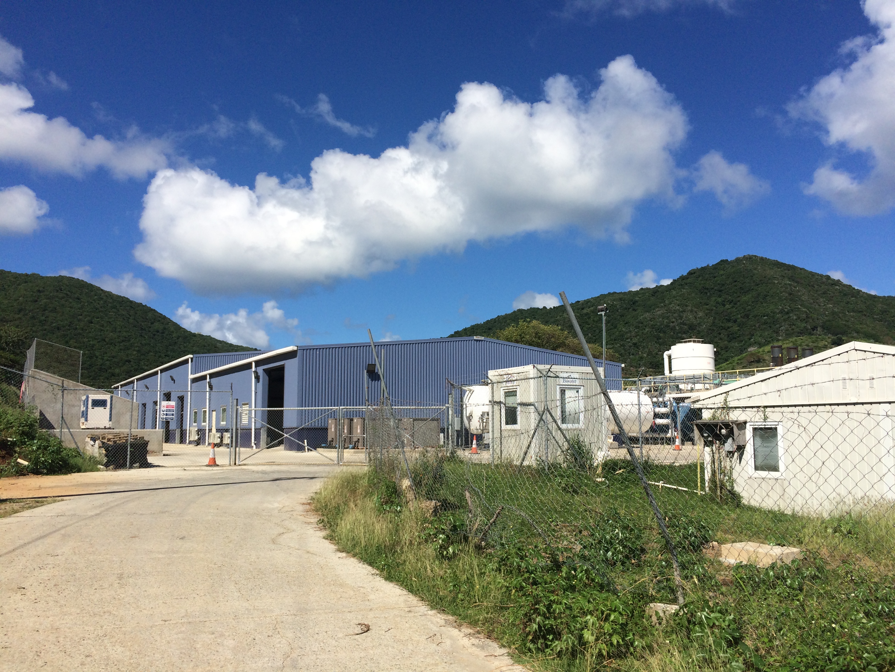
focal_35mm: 29
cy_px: 336
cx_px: 448
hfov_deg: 61.7
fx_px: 750
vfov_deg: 48.2
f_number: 2.2
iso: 32
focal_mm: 4.15
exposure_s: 1/4115
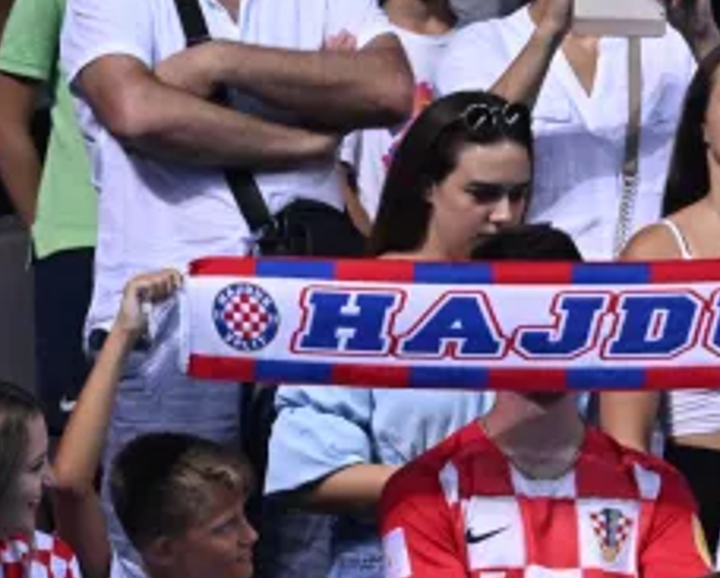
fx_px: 26671
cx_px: 275
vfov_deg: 1.2
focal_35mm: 1250
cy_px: 305
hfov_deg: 1.5
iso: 4000
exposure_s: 1/800
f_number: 4
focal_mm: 400
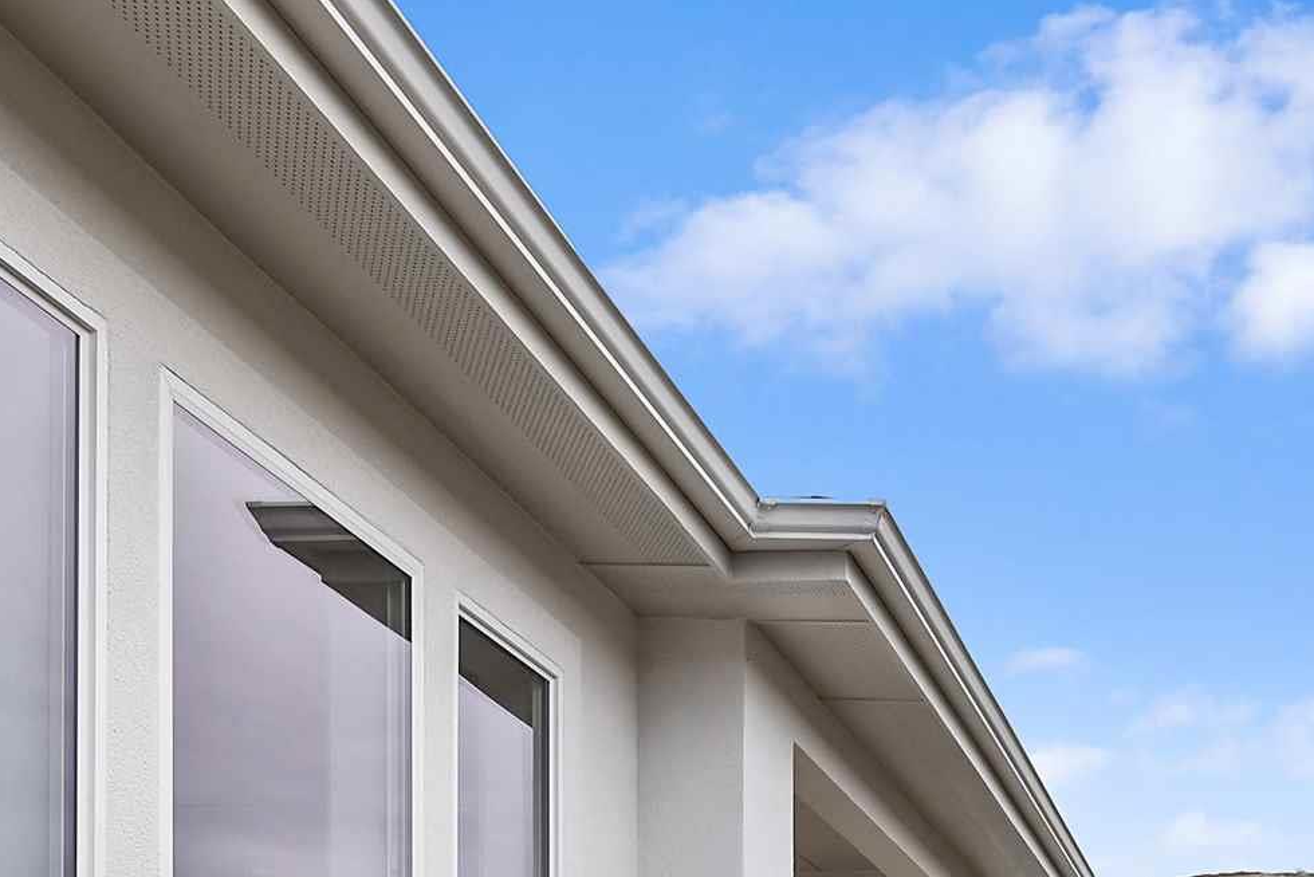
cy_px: 1200
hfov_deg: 37.8
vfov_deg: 24.3
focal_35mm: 47
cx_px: 1283
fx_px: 1716
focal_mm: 15
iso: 320
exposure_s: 1/125
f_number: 8
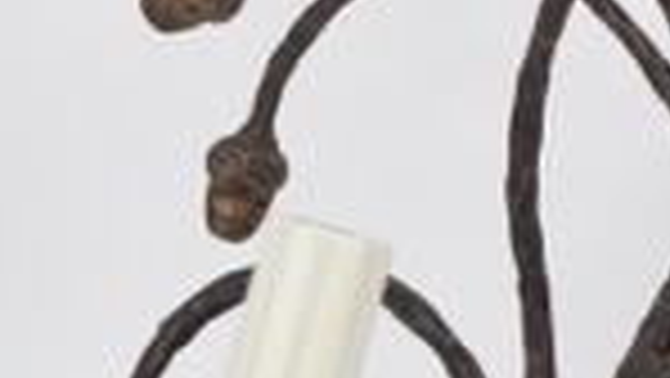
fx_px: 6599
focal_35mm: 371
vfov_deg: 3.3
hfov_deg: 5.8
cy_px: -205
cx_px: 823
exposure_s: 1/125
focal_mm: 55
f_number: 5.6
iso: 800
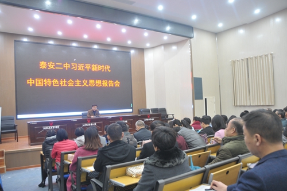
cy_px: 96
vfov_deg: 47.8
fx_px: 215
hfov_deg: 67.4
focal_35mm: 27
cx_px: 144
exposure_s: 1/8
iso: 400
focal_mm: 18
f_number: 3.5
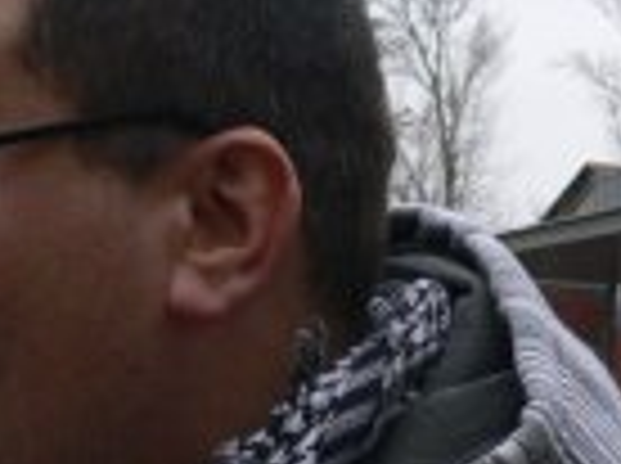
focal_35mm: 138
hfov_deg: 14.1
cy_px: 338
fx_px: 2471
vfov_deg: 10.7
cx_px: -18
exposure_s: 1/80
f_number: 4
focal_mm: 7.4
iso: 100
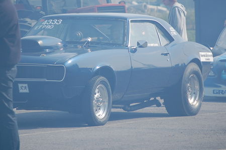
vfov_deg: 4.4
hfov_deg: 6.6
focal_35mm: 311
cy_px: 51
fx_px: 1949
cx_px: 104
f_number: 5.3
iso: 220
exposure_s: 1/1000
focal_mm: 145
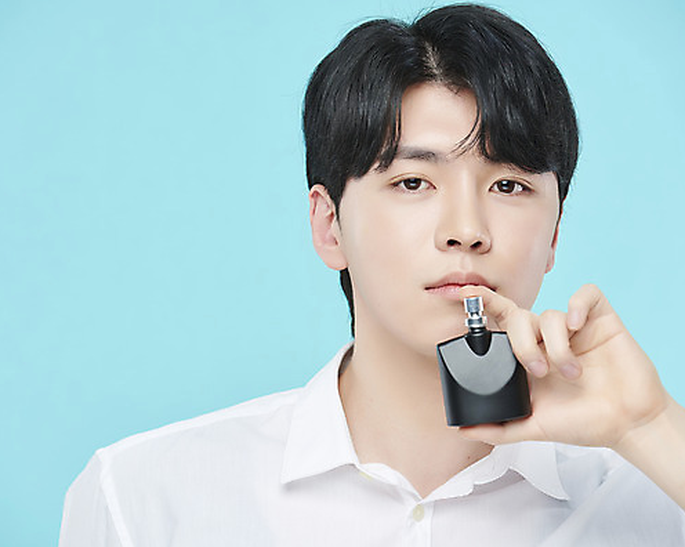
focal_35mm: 227
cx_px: 329
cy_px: 274
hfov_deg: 8.5
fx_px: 4598
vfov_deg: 6.8
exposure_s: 1/125
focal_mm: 200
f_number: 7.1
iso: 64
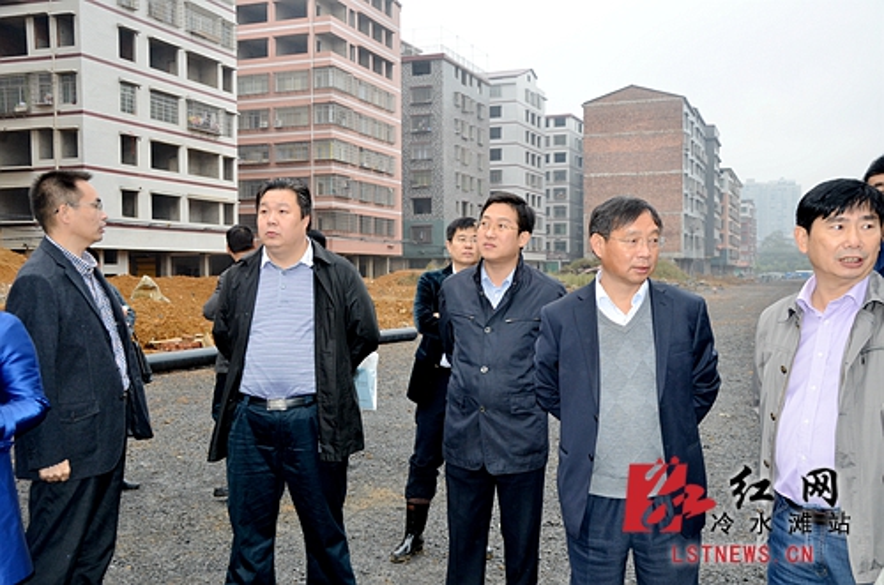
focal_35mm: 38
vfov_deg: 35.3
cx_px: 442
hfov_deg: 51.4
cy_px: 292
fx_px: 919
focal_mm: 25
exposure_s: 1/250
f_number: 5.6
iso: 500
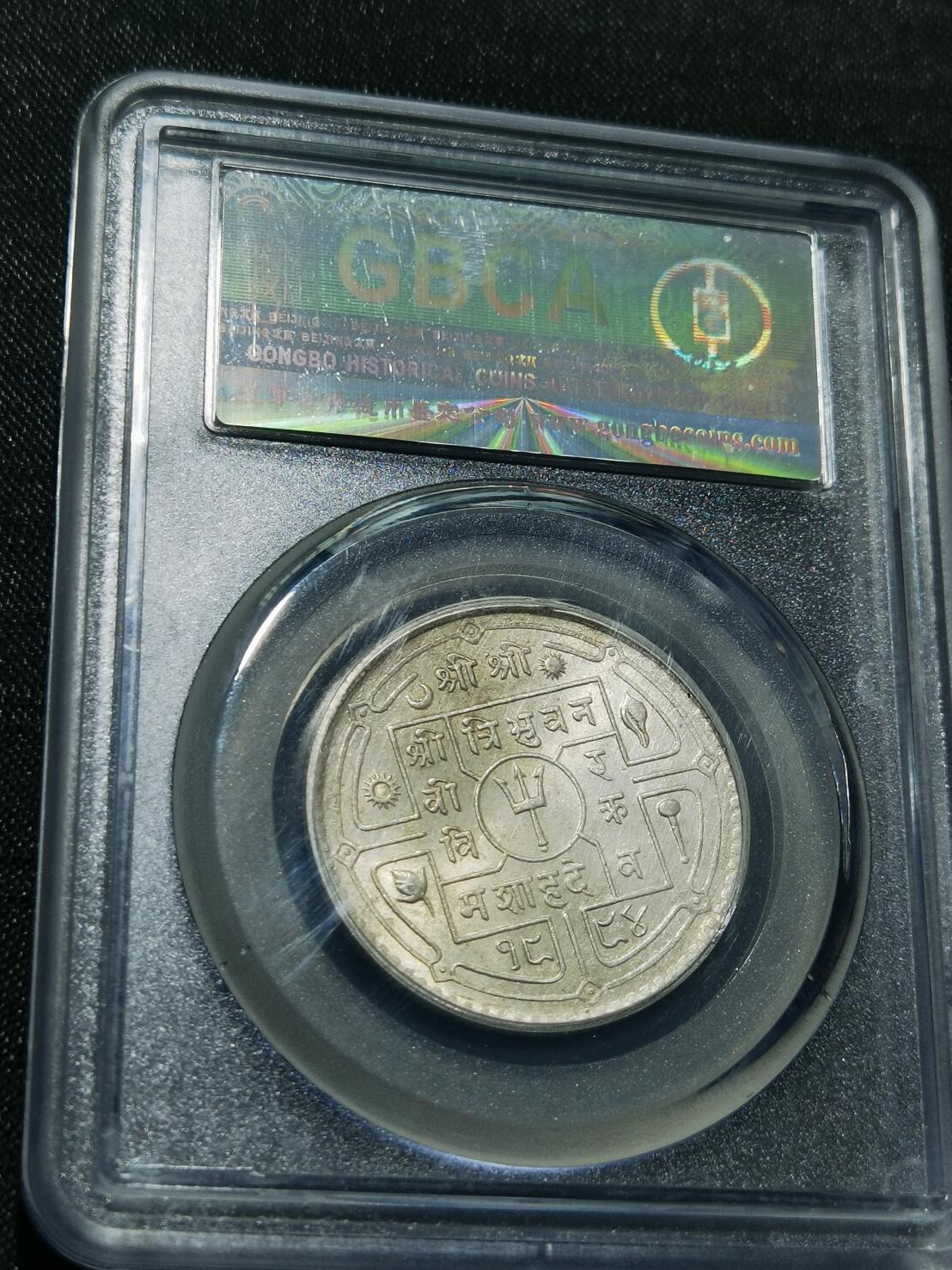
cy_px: 663
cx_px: 517
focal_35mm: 67
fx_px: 2458
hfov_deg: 21.9
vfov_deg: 29.0
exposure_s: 1/100
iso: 50
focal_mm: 6.67
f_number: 1.9
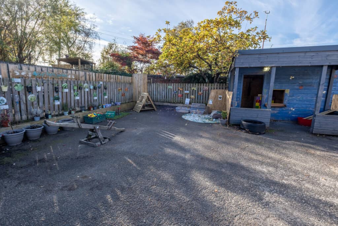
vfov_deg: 77.3
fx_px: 141
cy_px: 113
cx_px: 169
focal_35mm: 15
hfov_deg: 100.4
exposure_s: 1/160
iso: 125
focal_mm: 10
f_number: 10
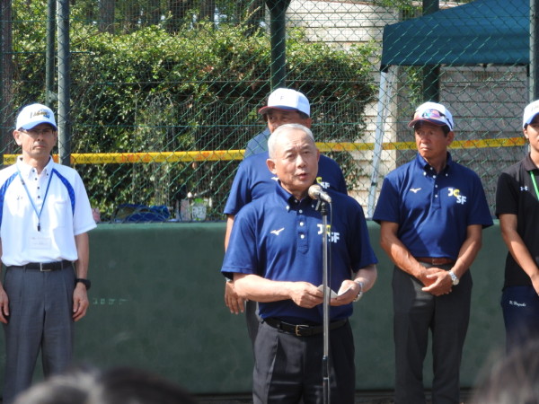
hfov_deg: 6.6
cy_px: 202
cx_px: 270
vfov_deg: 5.0
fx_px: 4671
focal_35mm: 300
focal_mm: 53.7
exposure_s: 1/200
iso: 100
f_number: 5.5
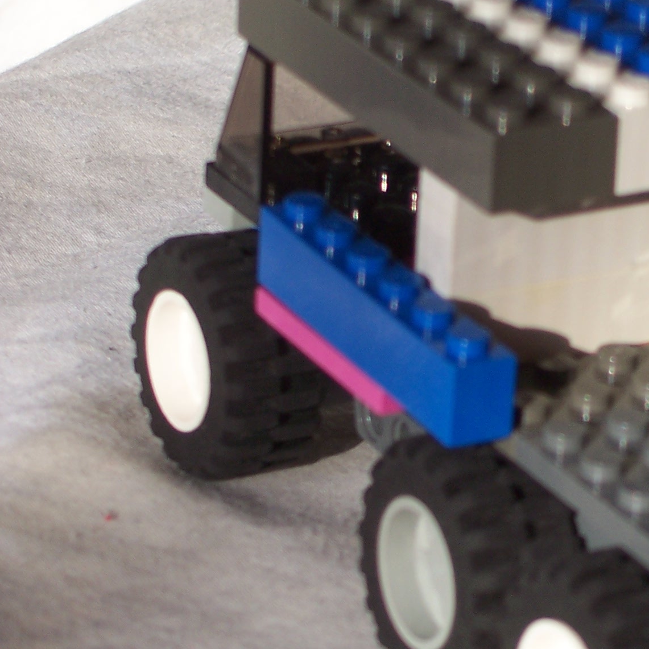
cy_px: 353
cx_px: 655
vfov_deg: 9.6
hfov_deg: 9.5
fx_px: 3861
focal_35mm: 182
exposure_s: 1/250
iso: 80
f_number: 4
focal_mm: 17.5
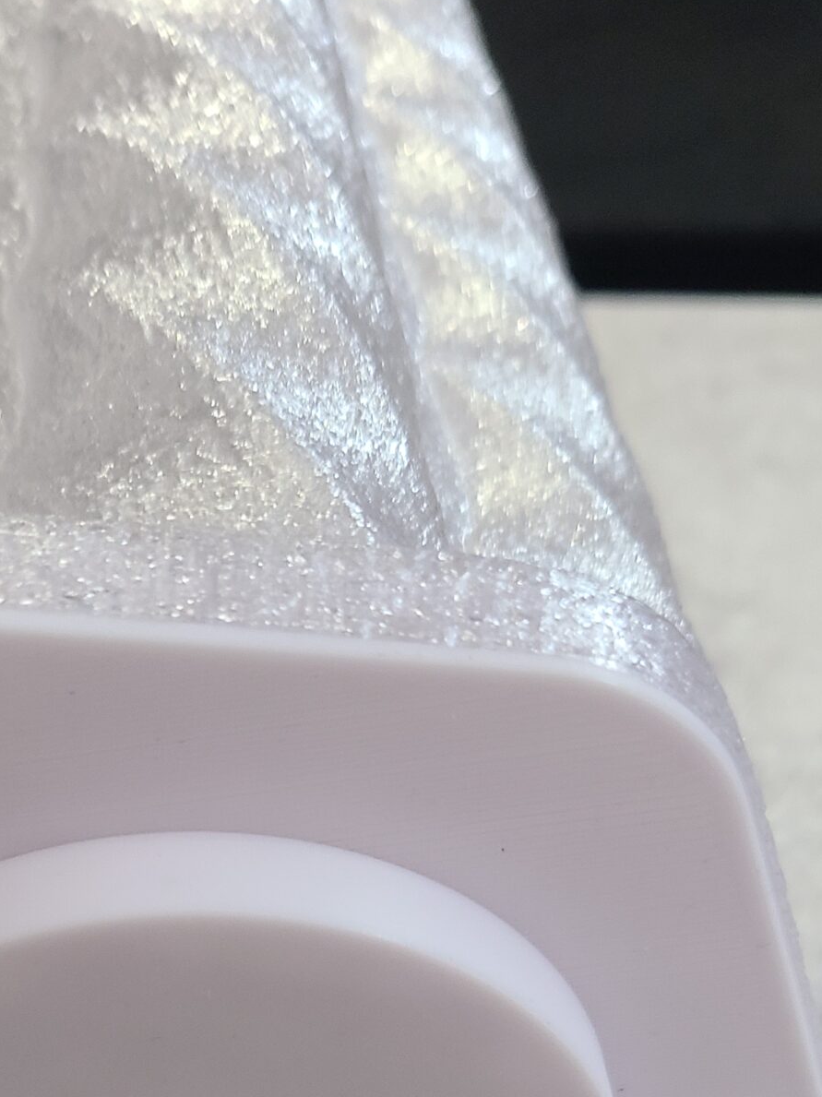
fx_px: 1774
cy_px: 1112
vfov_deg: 31.6
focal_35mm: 56
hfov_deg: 25.5
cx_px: 131
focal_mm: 5.4
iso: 400
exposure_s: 1/40
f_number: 1.8
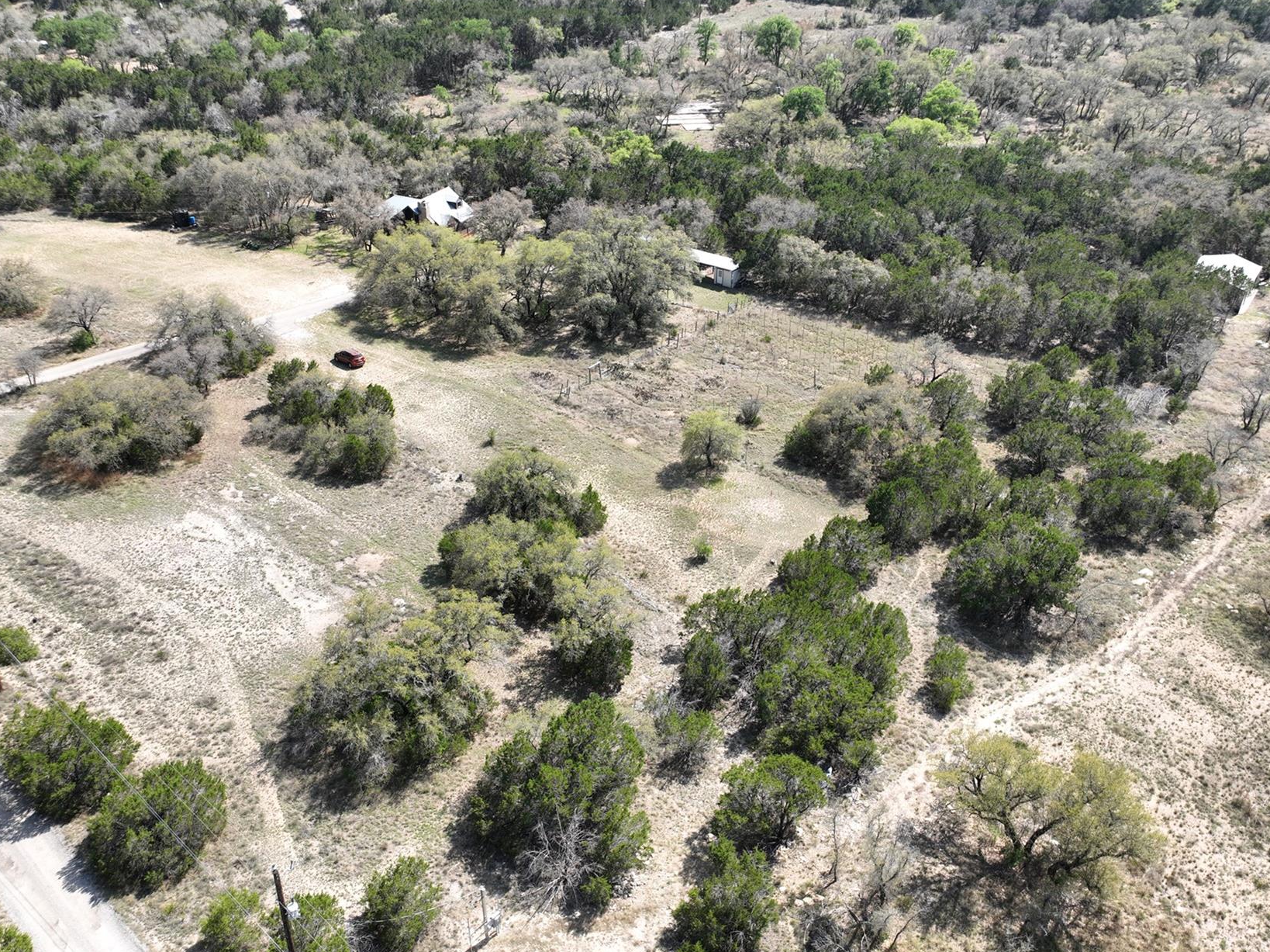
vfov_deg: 46.8
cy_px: 464
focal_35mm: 30
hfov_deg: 60.0
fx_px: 1100
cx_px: 616
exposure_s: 1/800
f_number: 2.8
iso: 100
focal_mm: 12.29
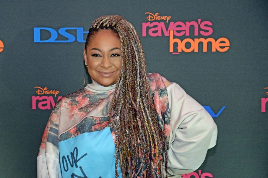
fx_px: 715
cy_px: 92
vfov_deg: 14.3
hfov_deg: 21.2
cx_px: 118
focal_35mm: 96
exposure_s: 1/60
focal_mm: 85
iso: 1600
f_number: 5
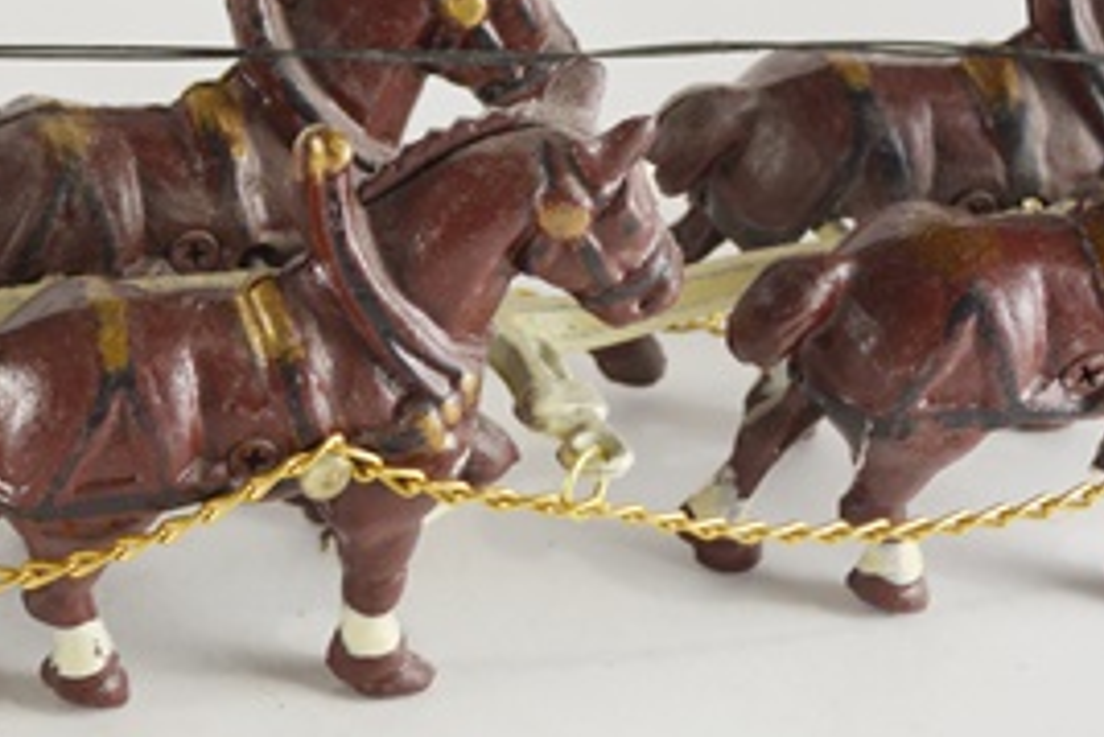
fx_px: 3713
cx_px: 70
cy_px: 255
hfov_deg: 16.6
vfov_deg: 11.3
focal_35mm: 121
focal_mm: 36
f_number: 5.6
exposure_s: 1/125
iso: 360
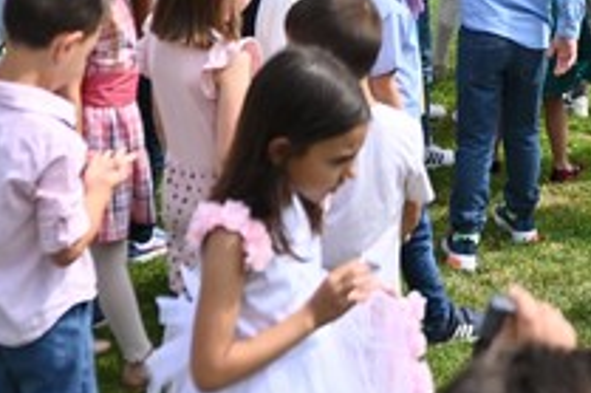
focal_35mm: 92
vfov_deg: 13.9
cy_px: -201
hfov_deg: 22.1
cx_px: 337
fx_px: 1509
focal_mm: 24
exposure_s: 1/6400
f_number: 2.8
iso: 320
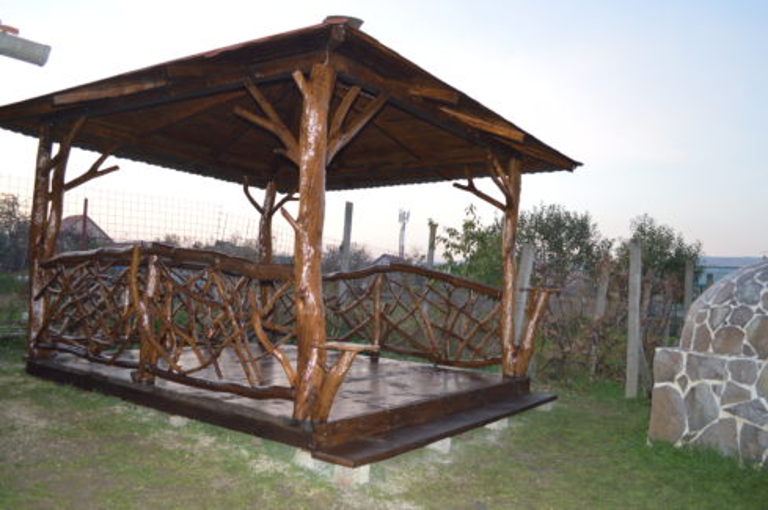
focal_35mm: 27
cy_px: 255
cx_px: 384
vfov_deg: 47.8
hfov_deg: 67.4
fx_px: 575
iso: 280
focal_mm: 18
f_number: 3.5
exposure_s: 1/30
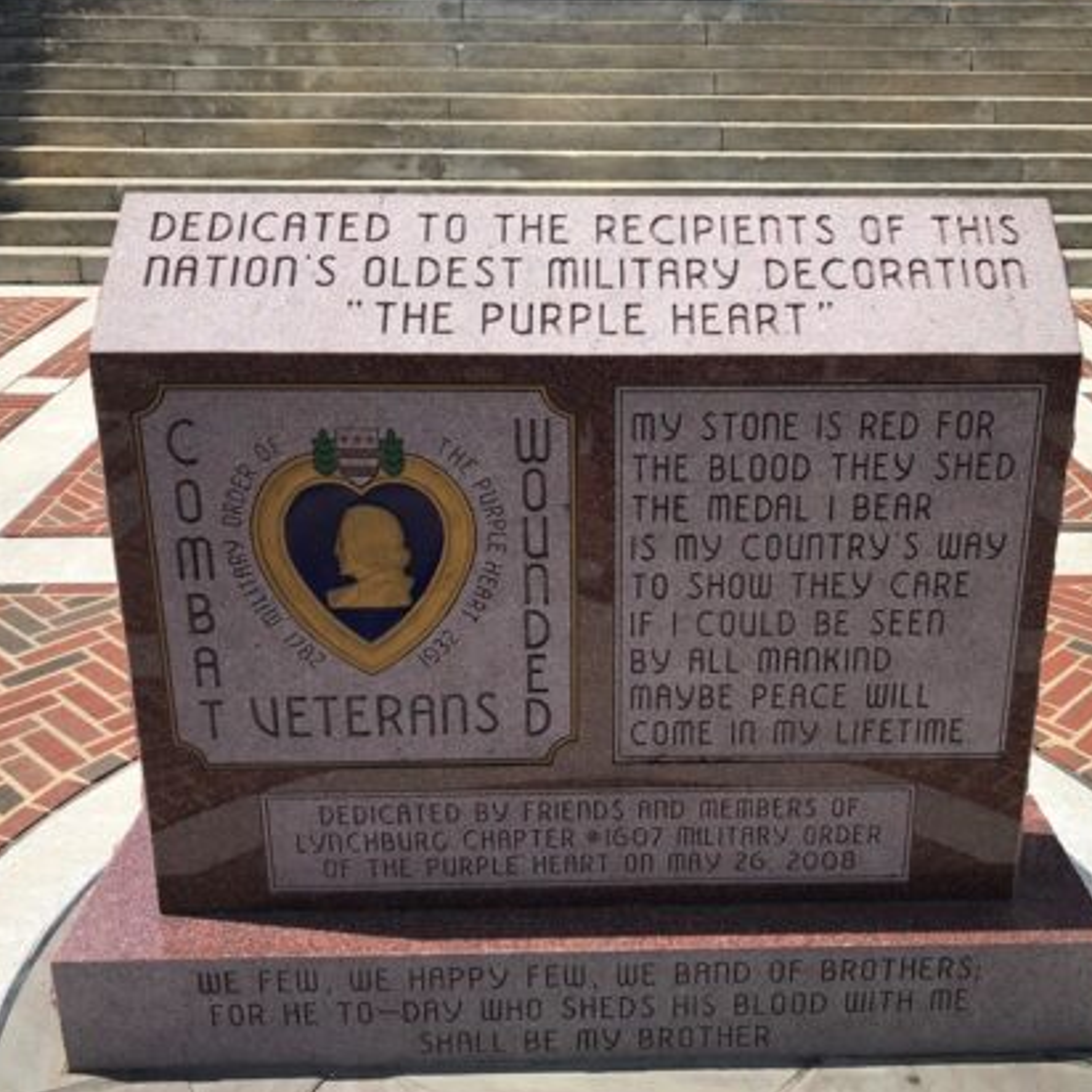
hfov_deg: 45.8
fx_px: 1285
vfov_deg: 46.0
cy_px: 562
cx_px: 644
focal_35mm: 36
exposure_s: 1/2088
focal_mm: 3.99
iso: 20
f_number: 1.8
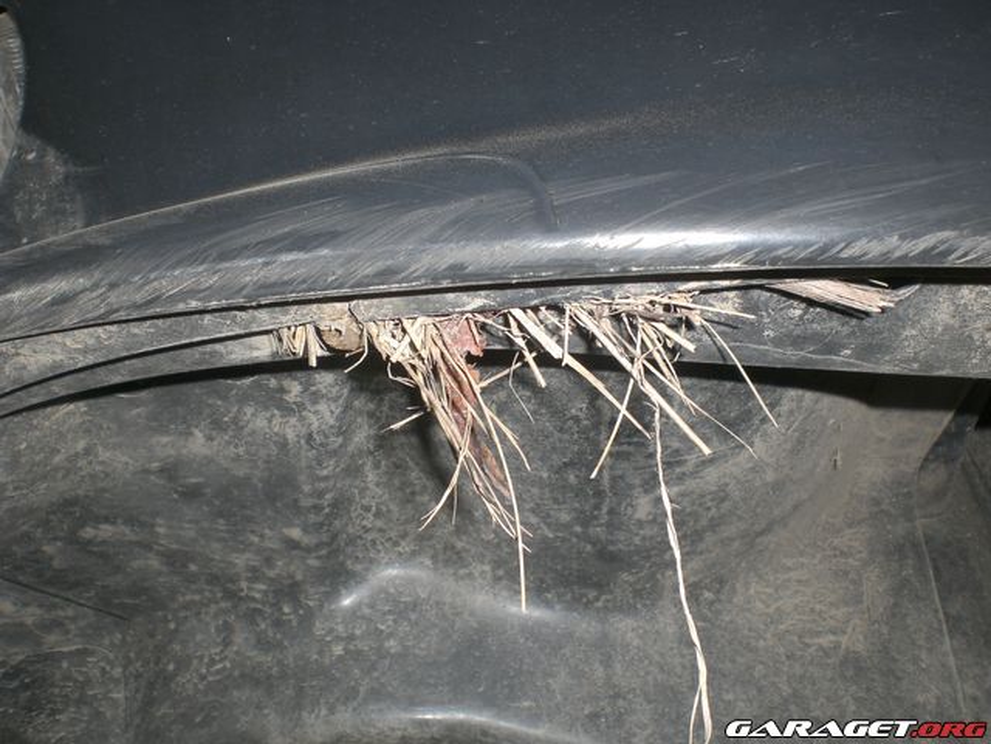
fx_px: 1088
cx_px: 496
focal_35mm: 38
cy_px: 372
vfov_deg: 37.7
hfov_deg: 49.0
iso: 50
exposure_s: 1/60
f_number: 4.4
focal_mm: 6.3
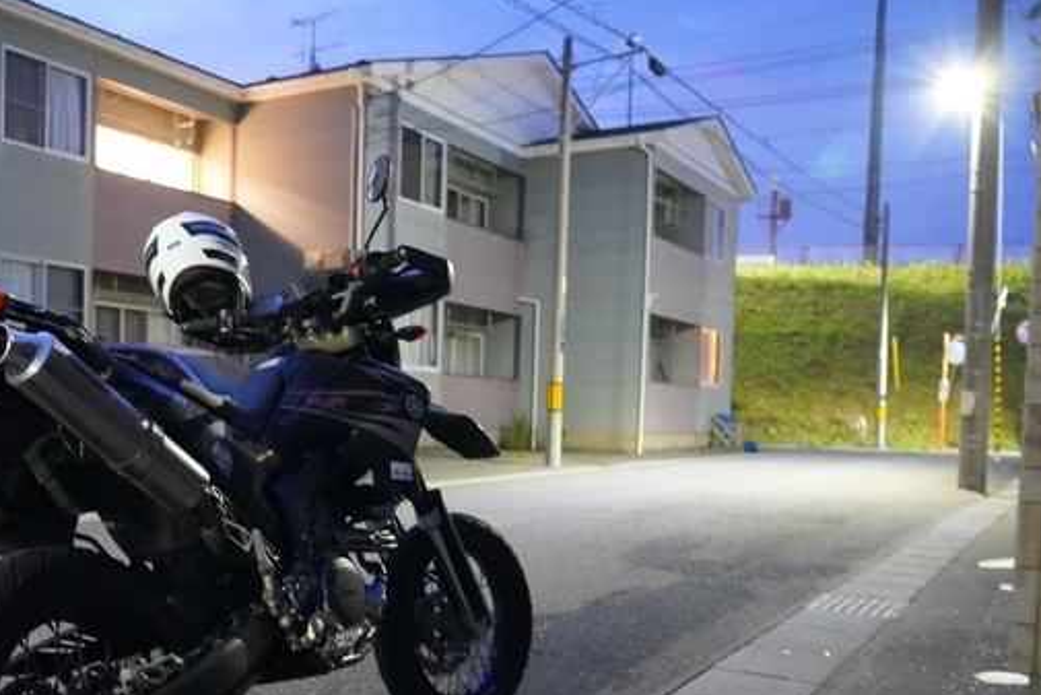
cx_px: 315
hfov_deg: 49.4
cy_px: 463
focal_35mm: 38
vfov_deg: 34.7
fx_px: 1099
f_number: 4
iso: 12800
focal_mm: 24
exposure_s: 1/3
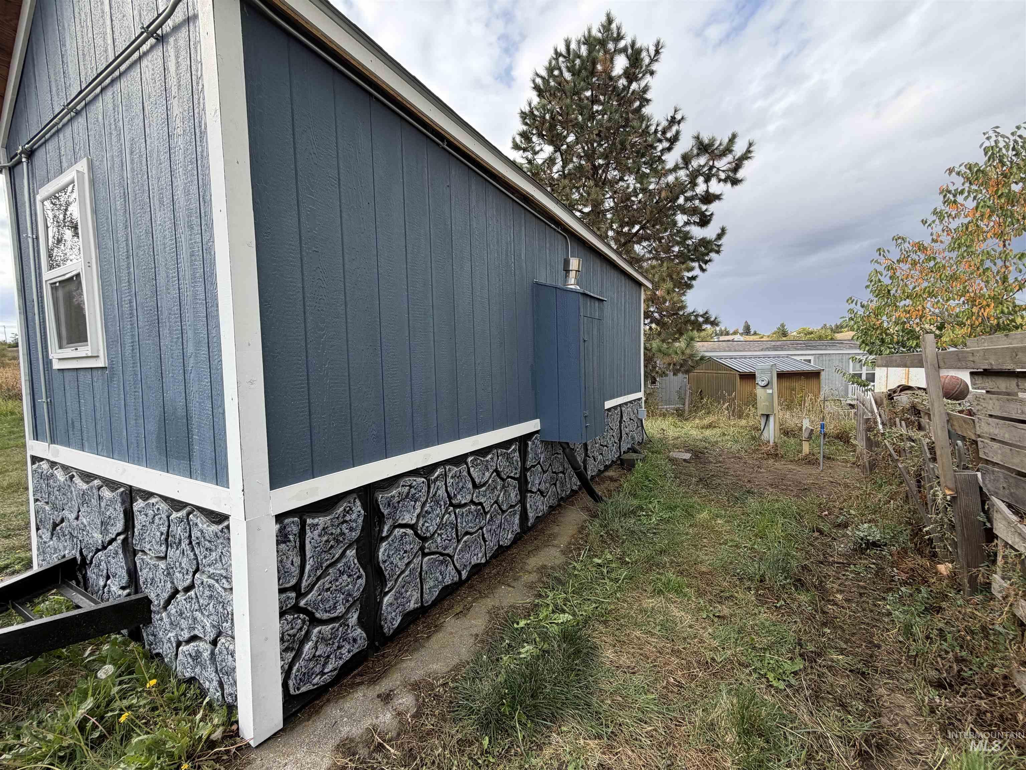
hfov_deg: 102.1
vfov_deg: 85.7
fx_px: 415
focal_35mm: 14
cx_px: 513
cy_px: 385
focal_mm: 2.22
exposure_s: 1/502
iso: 40
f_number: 2.2
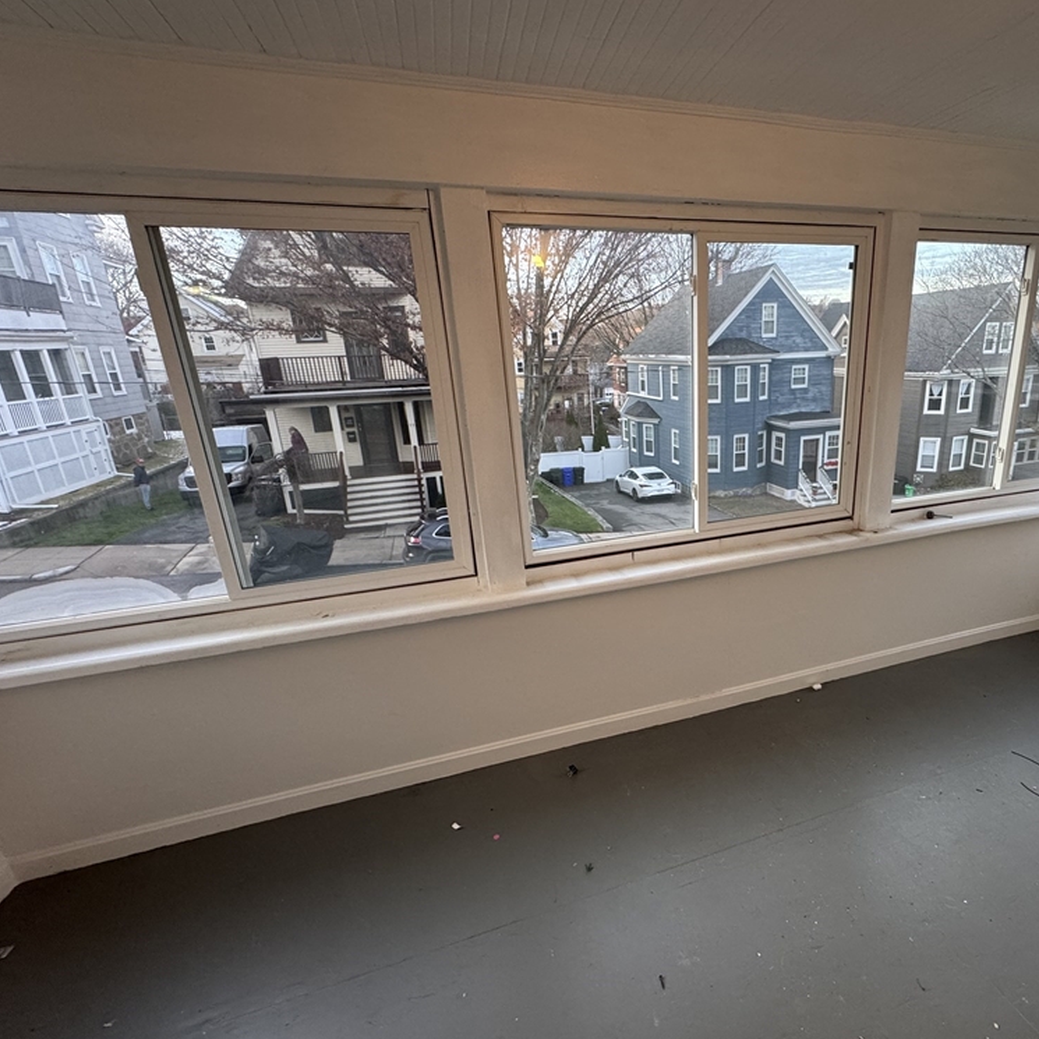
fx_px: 577
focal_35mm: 17
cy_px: 529
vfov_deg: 84.0
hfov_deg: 82.6
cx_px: 639
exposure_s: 1/120
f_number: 2.2
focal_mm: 2.22
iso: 200
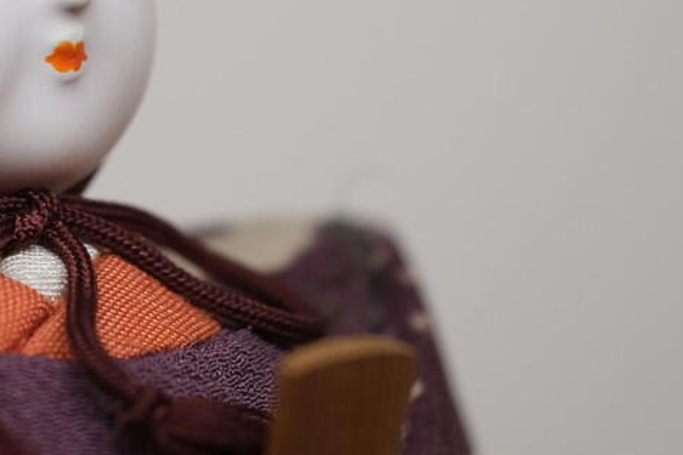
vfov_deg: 3.6
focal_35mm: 377
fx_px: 7152
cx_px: 1
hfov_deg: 5.5
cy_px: -59
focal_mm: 80
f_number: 2.8
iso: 200
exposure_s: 1/58
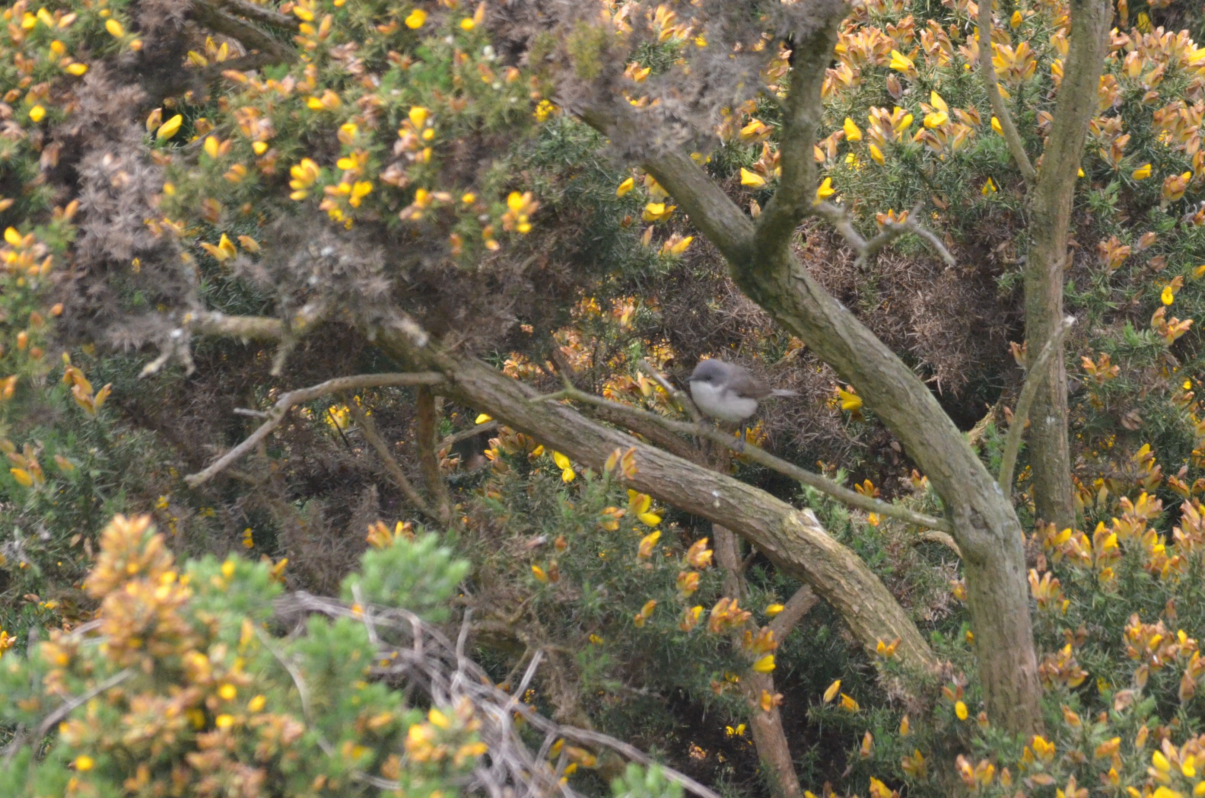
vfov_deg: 1.8
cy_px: 399
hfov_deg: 2.8
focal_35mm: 750
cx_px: 602
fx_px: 25055
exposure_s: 1/1250
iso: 2500
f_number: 9
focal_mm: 500
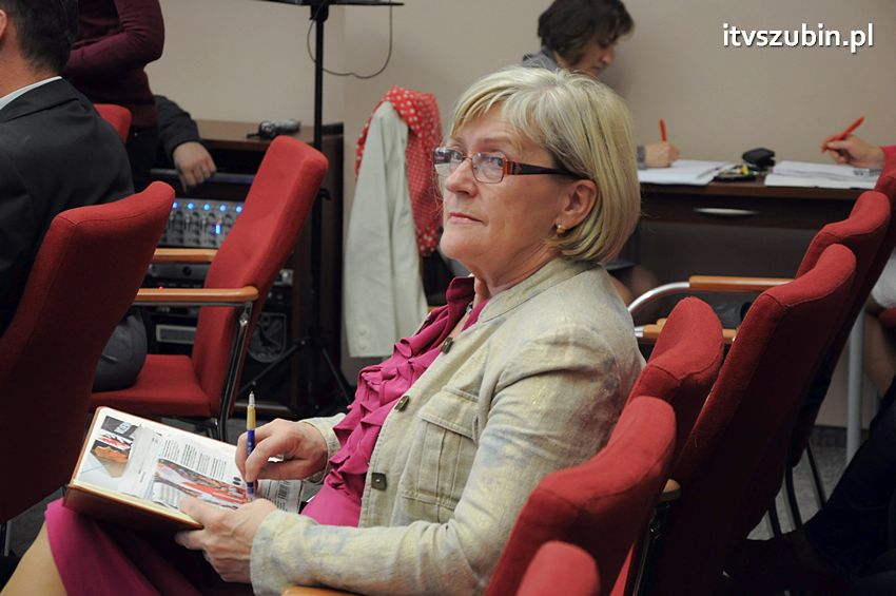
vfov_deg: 14.7
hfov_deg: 21.9
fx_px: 2312
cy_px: 298
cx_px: 448
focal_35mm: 93
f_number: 5.3
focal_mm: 62
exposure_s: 1/80
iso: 1000
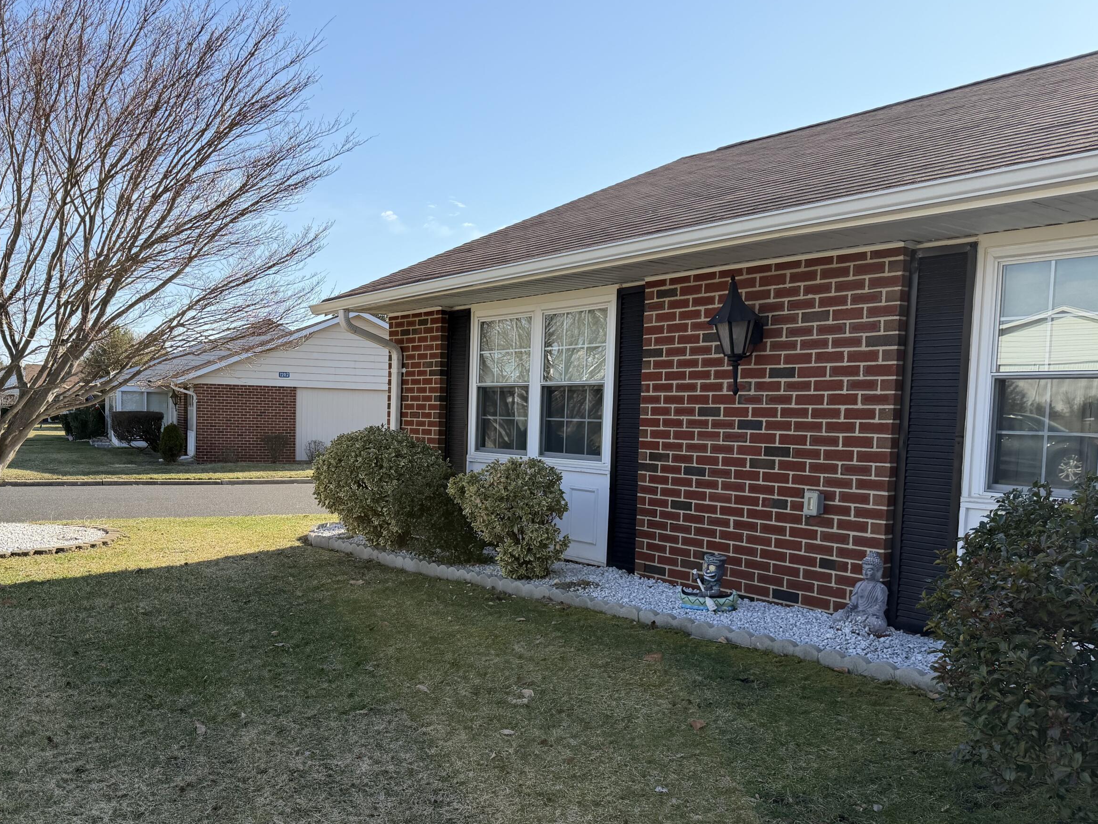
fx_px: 983
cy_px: 482
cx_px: 417
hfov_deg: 57.7
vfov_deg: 45.3
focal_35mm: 31
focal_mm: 6.76
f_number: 1.78
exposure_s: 1/3425
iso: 100
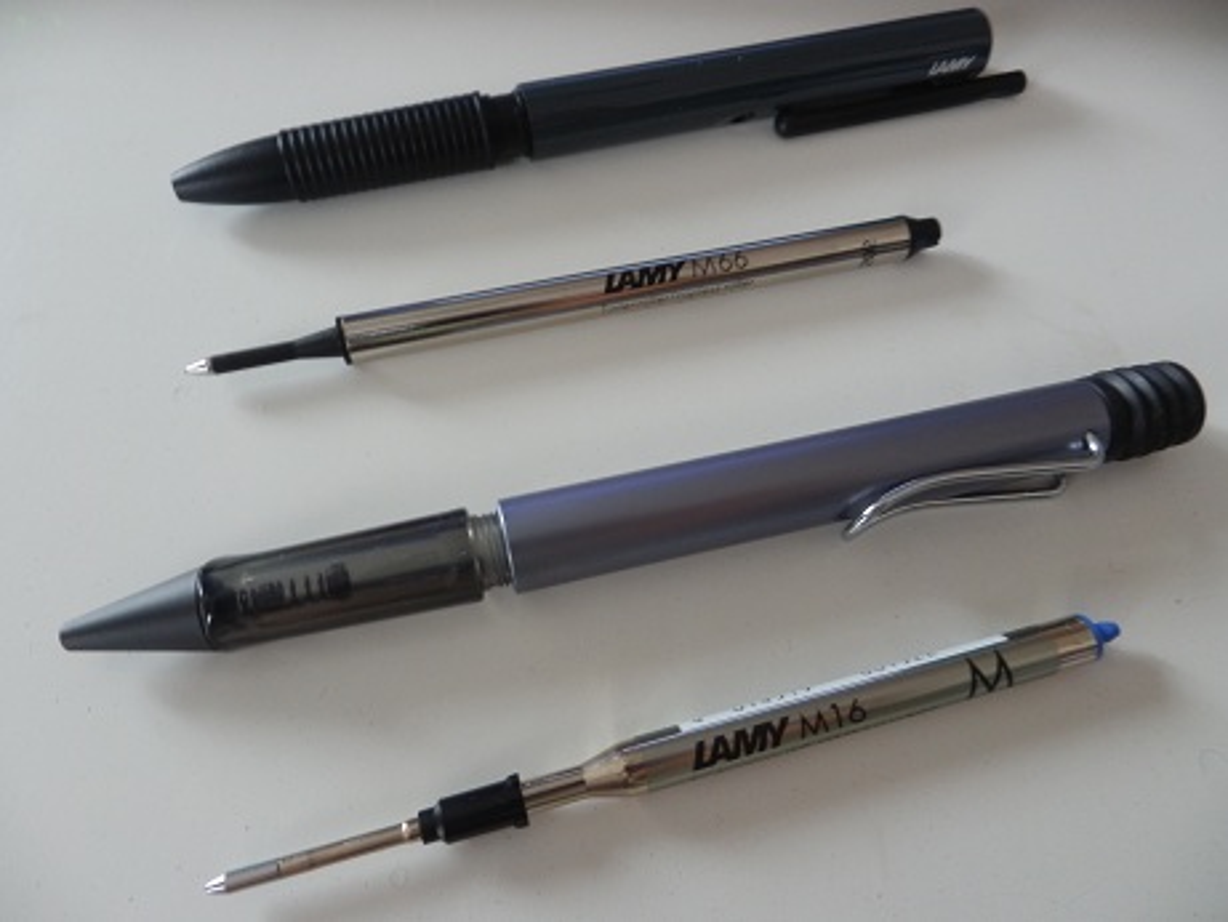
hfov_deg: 71.6
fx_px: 852
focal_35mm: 24
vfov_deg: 56.8
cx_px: 614
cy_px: 461
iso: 200
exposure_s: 1/6
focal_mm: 4.2
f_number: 3
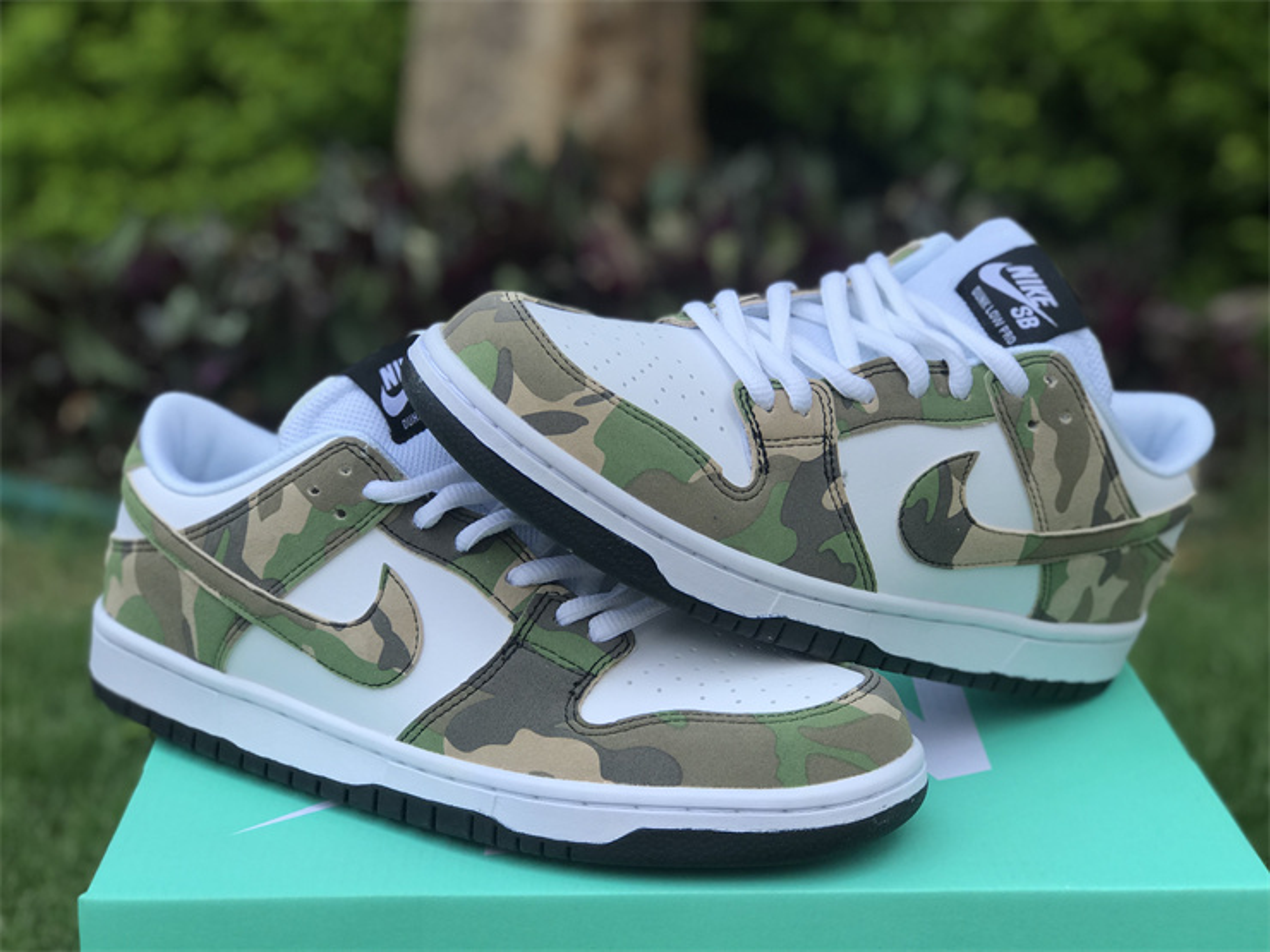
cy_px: 476
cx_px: 635
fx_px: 2091
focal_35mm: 57
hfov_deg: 33.8
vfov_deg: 25.7
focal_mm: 6.6
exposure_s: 1/332
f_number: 2.8
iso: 20
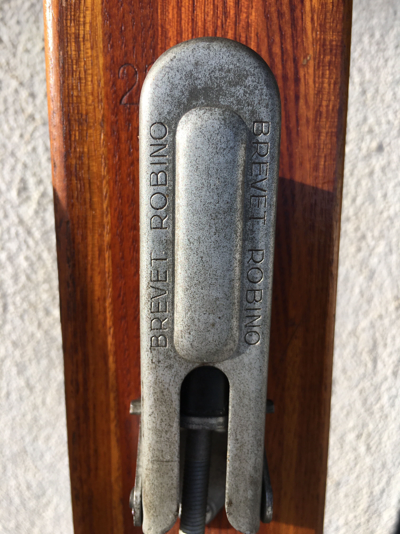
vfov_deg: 61.7
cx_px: 200
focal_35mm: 29
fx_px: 447
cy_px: 267
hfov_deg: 48.2
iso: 25
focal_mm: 4.15
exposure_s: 1/651
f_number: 2.2
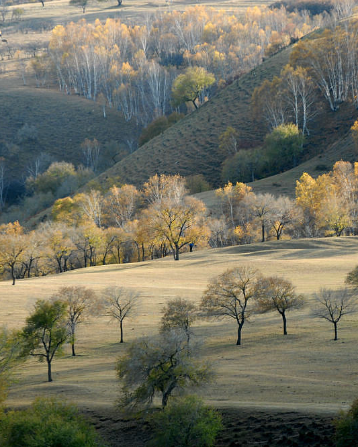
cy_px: 224
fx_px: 5601
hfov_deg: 3.7
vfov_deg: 4.6
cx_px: 199
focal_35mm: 423
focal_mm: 200
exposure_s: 1/90
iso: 125
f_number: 5.6
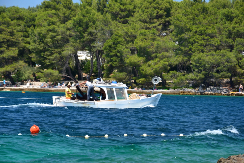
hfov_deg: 13.0
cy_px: 82
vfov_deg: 8.7
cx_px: 122
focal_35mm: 158
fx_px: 1068
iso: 250
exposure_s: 1/160
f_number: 8
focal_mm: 105
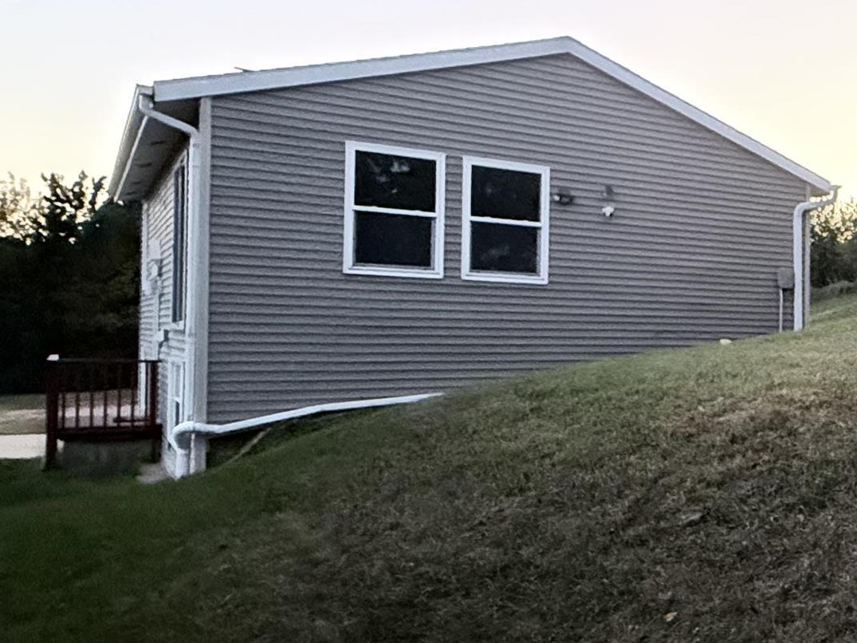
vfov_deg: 35.9
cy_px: 341
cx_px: 957
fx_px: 990
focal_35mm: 40
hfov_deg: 38.2
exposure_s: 1/60
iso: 1250
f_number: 2.2
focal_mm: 2.22
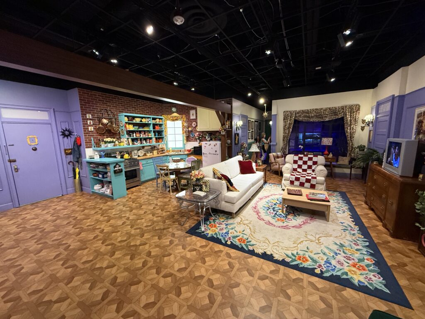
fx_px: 172
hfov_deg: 102.1
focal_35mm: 14
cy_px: 160
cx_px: 212
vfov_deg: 85.7
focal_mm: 2.22
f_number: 2.2
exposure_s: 1/60
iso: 400
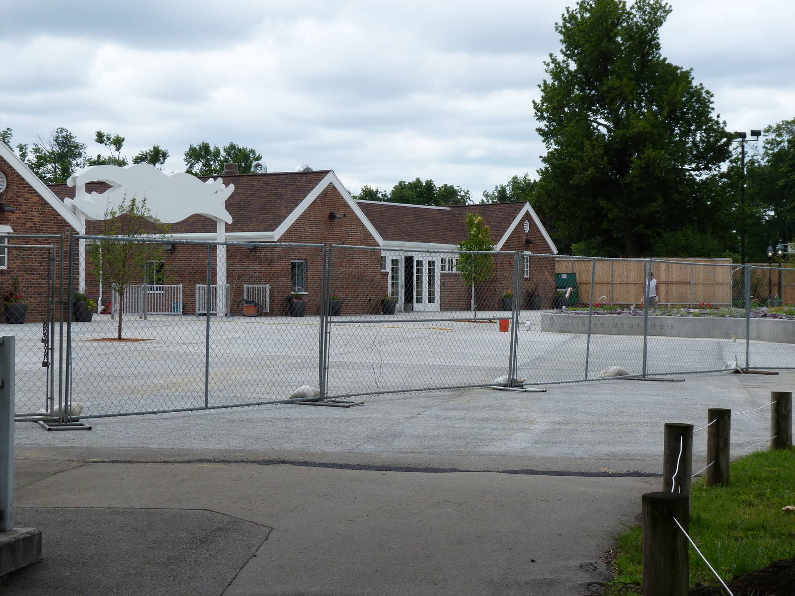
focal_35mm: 66
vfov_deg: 22.3
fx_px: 1516
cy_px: 298
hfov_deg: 29.4
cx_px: 398
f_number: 5.6
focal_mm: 11.8
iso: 80
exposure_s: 1/400
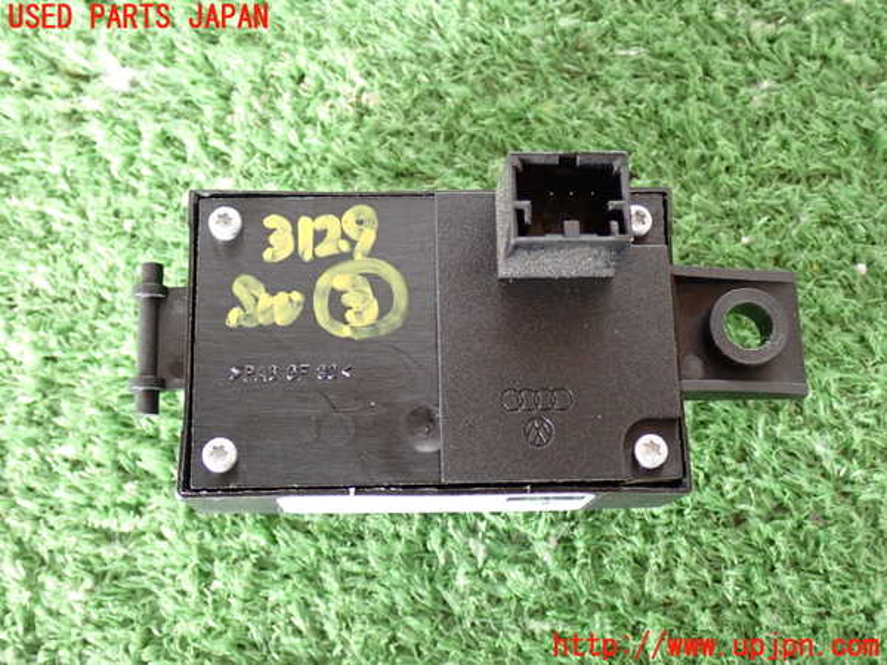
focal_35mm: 47
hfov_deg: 40.4
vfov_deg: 30.9
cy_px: 332
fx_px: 1204
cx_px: 444
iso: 800
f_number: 3.1
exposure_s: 1/50
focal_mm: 8.4
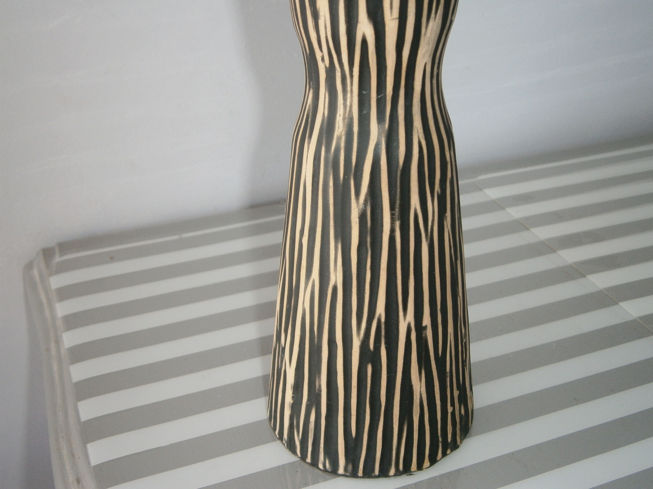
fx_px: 887
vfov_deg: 30.9
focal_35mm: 47
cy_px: 244
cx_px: 326
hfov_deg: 40.4
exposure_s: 1/40
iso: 125
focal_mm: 8.3
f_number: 3.4
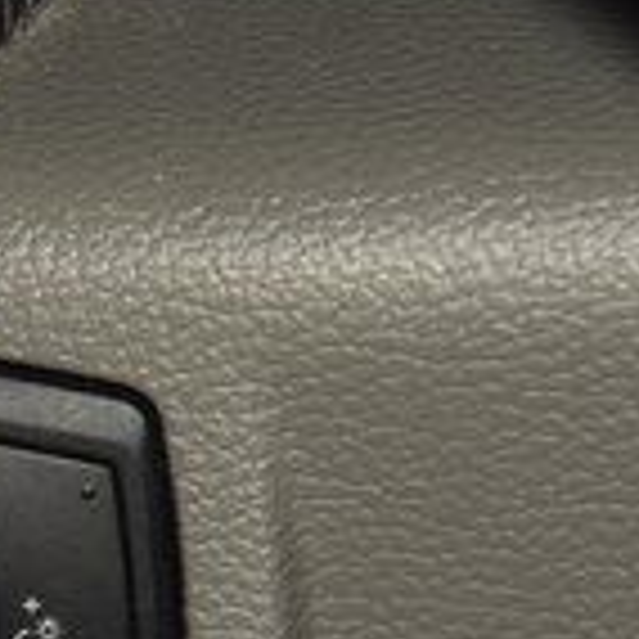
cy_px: 754
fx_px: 8375
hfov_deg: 4.3
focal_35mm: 401
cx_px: -423
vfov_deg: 4.4
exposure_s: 1/125
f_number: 8
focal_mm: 70
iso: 100
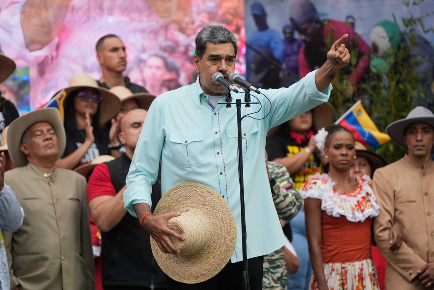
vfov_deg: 4.0
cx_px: 217
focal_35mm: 342
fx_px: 4123
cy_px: 145
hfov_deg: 6.0
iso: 1000
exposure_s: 1/500
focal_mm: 342
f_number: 7.1
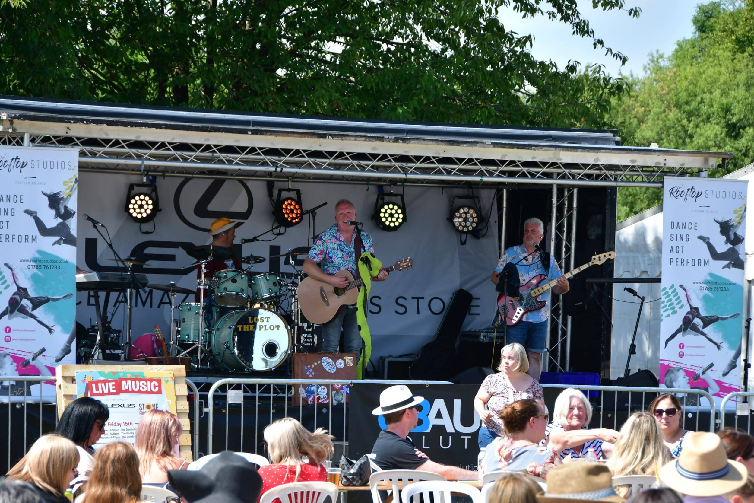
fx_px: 3299
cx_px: 377
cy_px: 252
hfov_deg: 13.0
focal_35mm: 158
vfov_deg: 8.7
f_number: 8
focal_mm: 105
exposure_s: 1/320
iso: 160
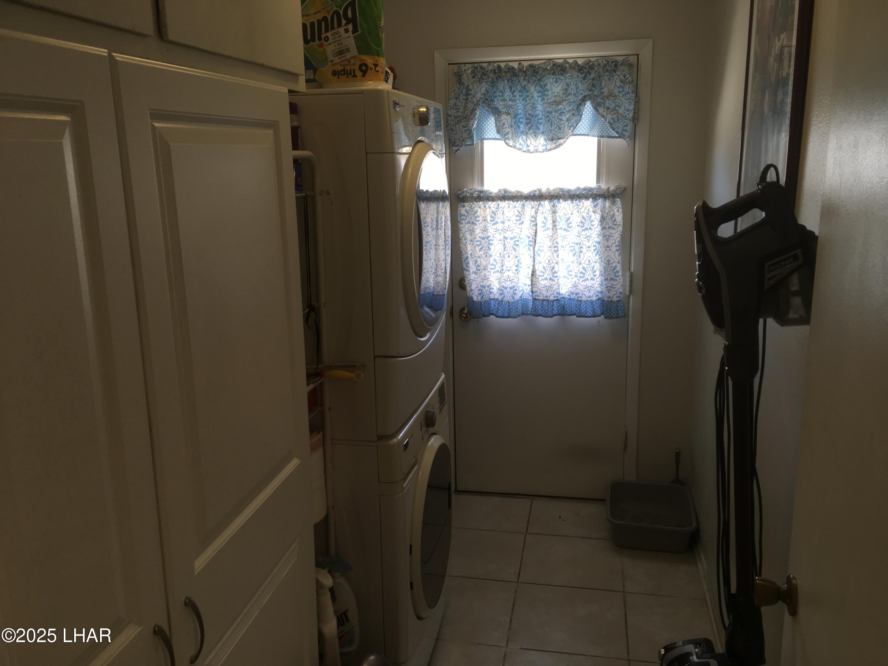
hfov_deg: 61.7
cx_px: 444
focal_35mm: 29
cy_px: 333
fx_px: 744
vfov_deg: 48.2
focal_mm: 4.15
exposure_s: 1/37
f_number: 2.2
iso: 25
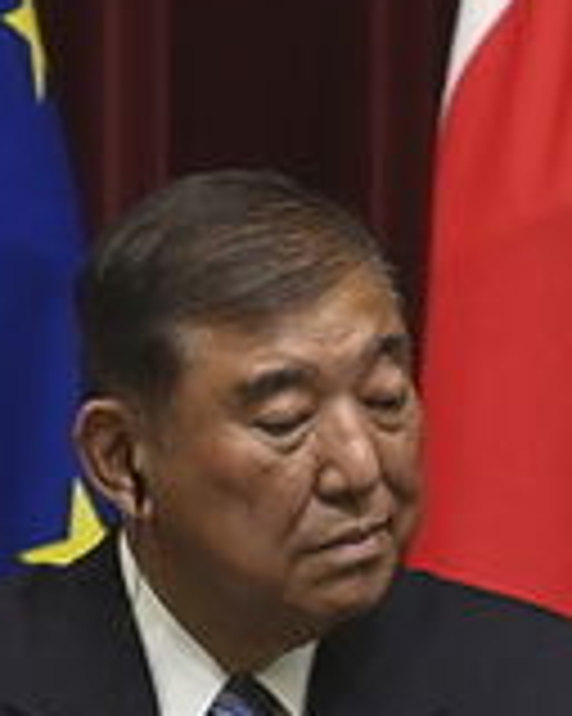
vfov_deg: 2.0
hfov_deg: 1.6
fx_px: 21033
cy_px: 543
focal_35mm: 993
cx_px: 1482
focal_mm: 180
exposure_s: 1/1000
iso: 2000
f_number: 2.8
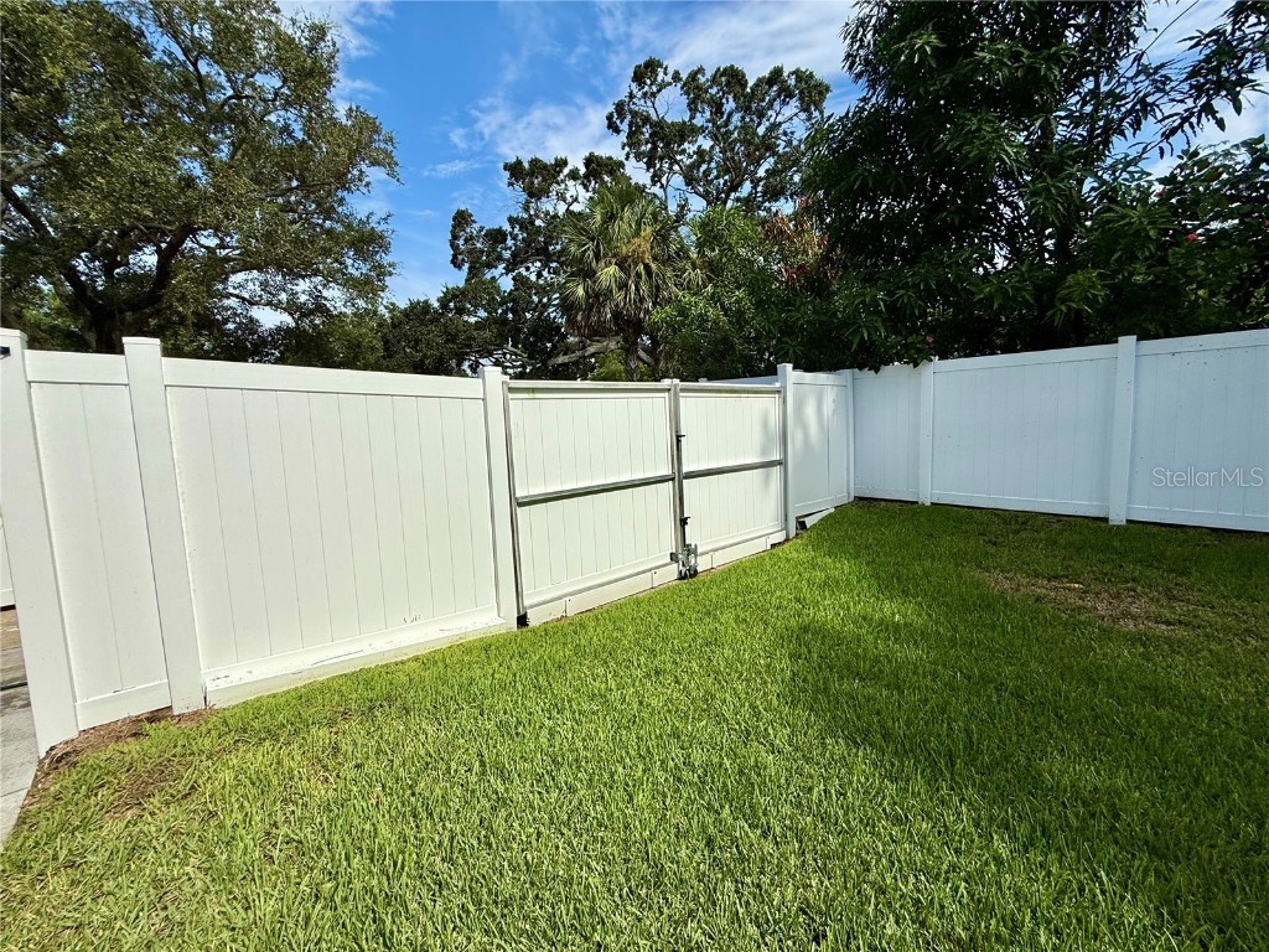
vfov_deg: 85.7
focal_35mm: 14
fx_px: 513
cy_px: 476
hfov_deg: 102.1
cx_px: 634
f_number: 2.2
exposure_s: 1/4425
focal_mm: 2.22
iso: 50
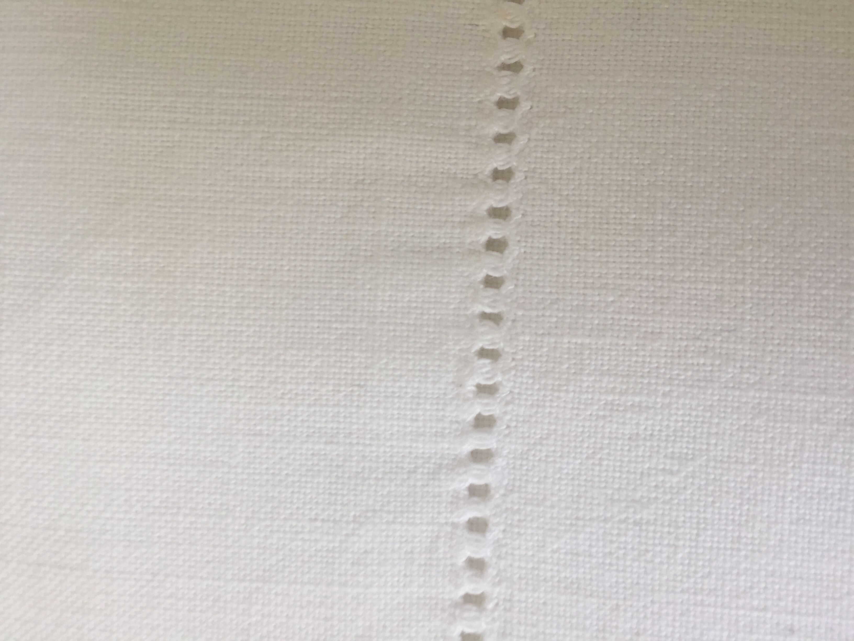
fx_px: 715
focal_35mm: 29
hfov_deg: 61.7
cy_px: 320
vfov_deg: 48.2
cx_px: 427
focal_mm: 4.15
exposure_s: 1/50
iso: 32
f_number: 2.2
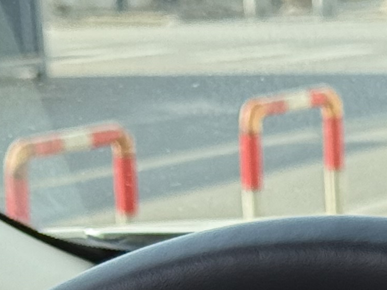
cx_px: 353
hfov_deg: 7.6
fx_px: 2917
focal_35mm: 261
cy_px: 778
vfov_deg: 5.4
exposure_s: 1/646
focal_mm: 6.76
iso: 80
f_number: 1.78
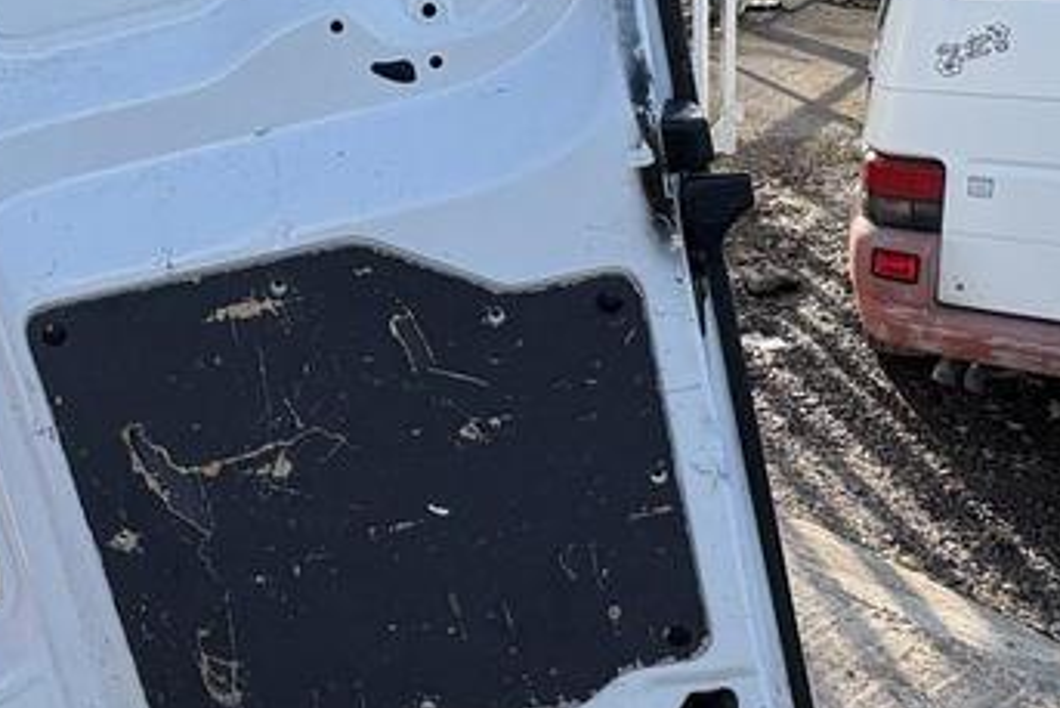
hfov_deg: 49.2
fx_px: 1119
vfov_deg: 34.1
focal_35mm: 38
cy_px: 148
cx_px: 300
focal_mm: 2.22
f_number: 2.2
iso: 40
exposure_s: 1/414
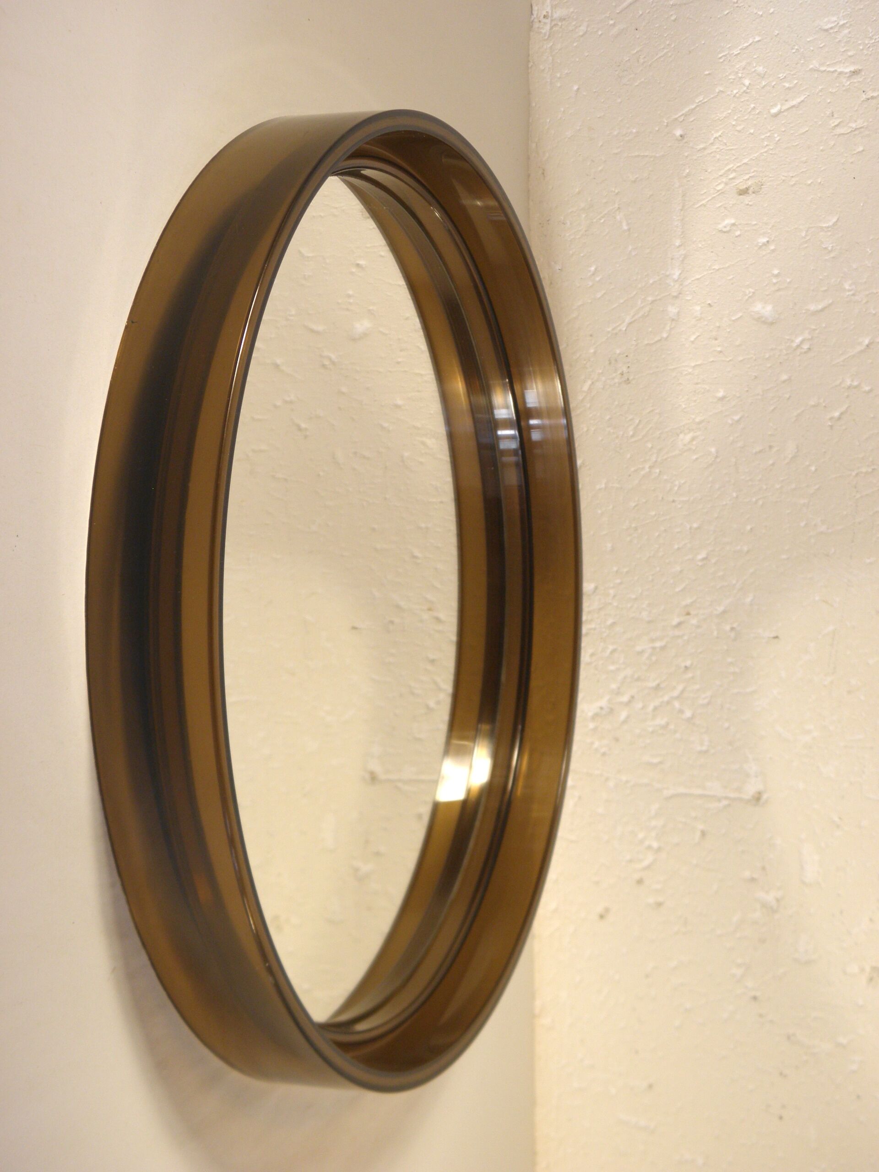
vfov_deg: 35.5
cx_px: 440
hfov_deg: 27.0
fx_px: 1828
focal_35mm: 54
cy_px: 586
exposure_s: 1/50
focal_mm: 9.7
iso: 100
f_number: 4.1
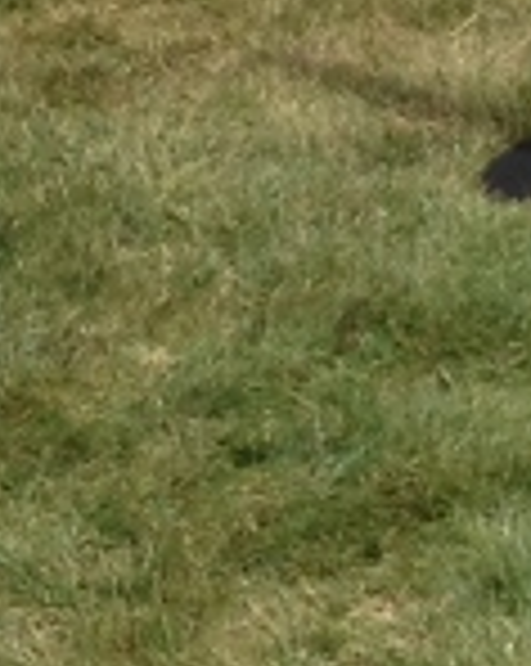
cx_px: 1030
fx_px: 5492
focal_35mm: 279
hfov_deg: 5.4
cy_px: -585
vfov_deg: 6.8
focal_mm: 4.13
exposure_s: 1/1355
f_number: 2.4
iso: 50
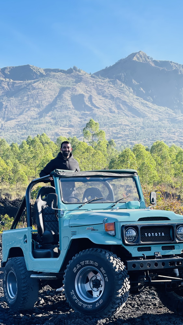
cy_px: 163
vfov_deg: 30.1
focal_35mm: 70
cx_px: 97
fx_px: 604
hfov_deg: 17.2
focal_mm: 7.5
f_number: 2.2
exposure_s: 1/579
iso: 32
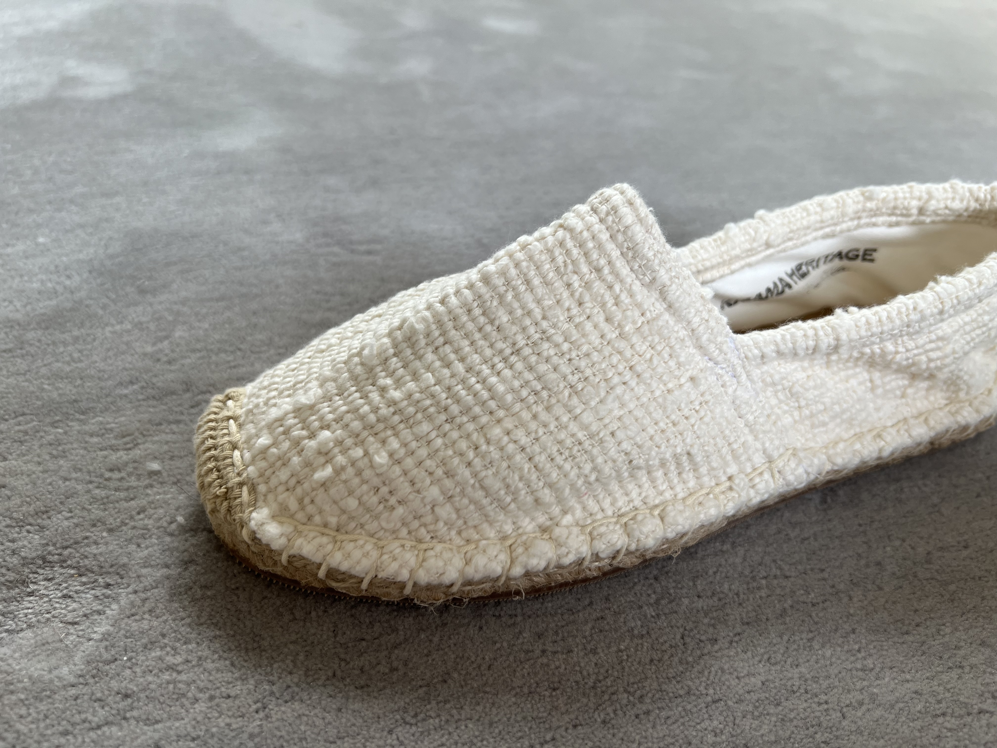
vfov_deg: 53.1
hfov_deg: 67.3
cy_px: 374
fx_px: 749
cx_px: 498
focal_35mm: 26
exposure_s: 1/148
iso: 32
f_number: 1.5
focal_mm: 5.7
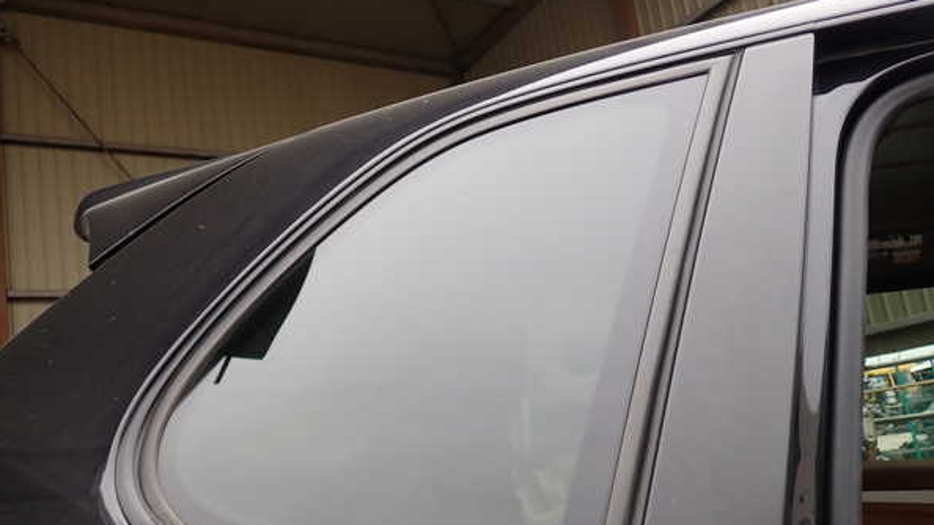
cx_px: 464
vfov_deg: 35.6
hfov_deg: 59.5
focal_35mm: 33
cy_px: 299
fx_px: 817
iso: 100
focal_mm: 5.4
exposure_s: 1/80
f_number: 2.3
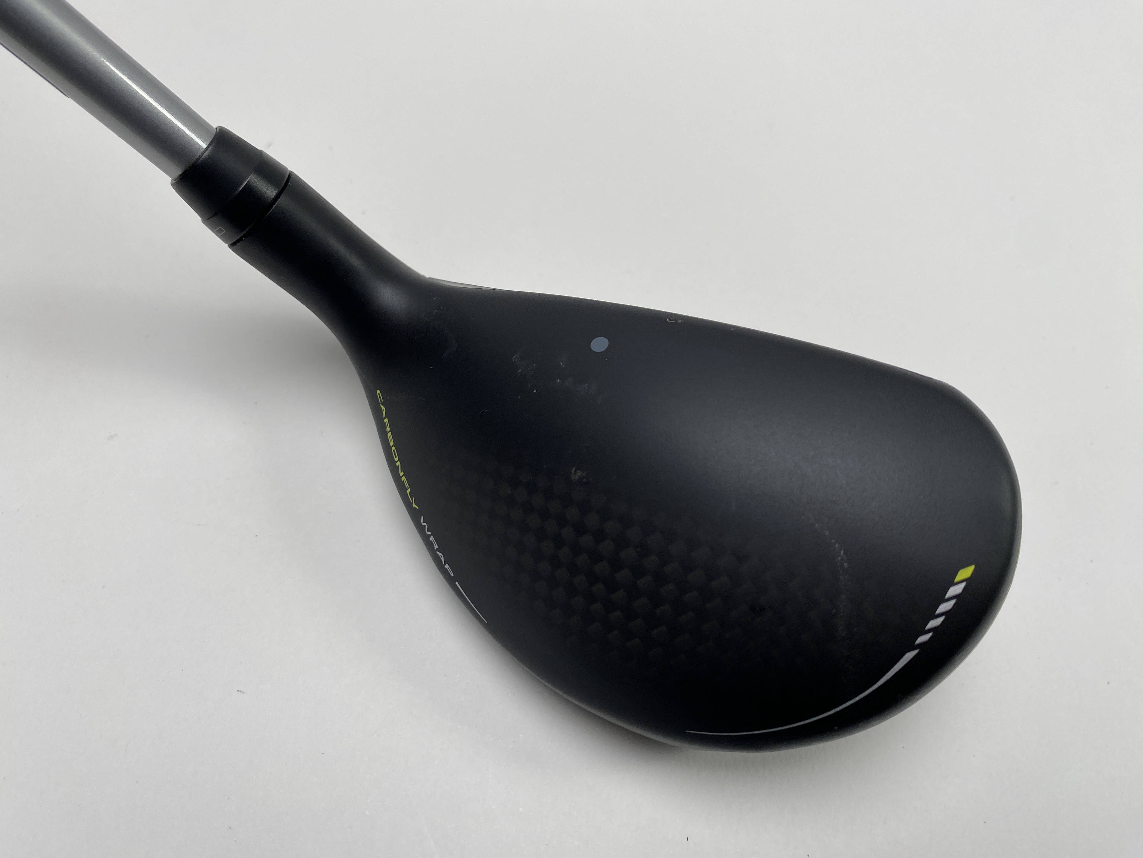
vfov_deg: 53.1
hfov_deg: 67.3
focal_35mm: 26
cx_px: 572
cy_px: 429
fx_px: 859
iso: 32
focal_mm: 4.25
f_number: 1.8
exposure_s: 1/326
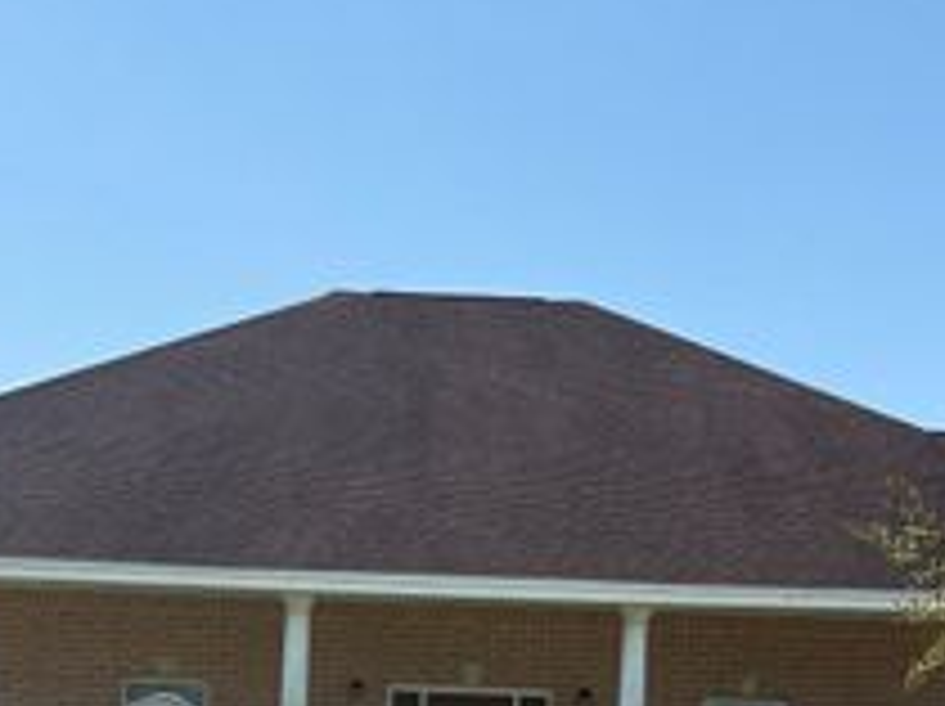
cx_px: 428
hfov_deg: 31.2
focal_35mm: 62
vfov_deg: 22.5
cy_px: 740
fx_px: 1691
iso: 50
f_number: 1.6
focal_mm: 5.96
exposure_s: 1/2985
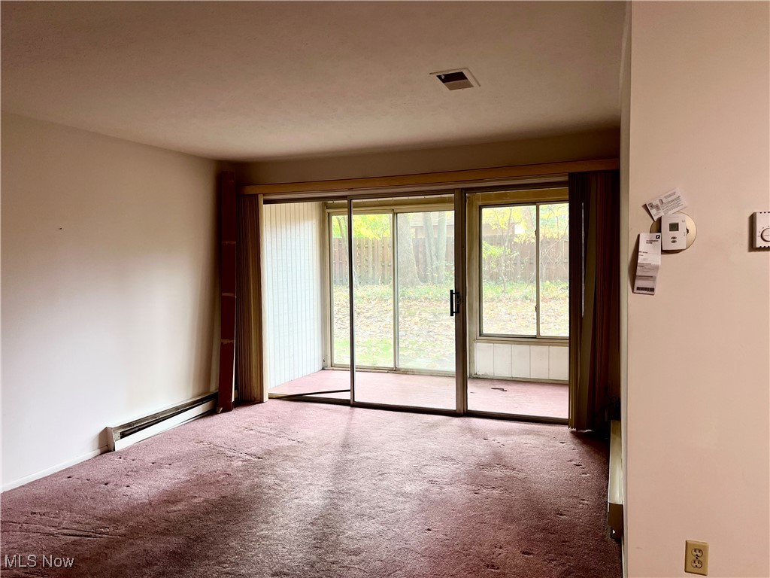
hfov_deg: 67.3
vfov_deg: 53.1
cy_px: 289
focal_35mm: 26
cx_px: 385
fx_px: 578
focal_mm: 5.7
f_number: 1.5
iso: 64
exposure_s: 1/60
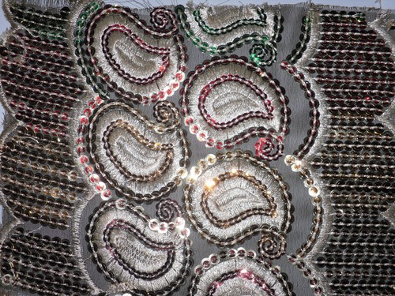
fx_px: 981
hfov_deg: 22.8
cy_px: 148
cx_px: 198
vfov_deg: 17.2
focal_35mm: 86
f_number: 4.3
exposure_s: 1/56
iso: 80
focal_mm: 12.16
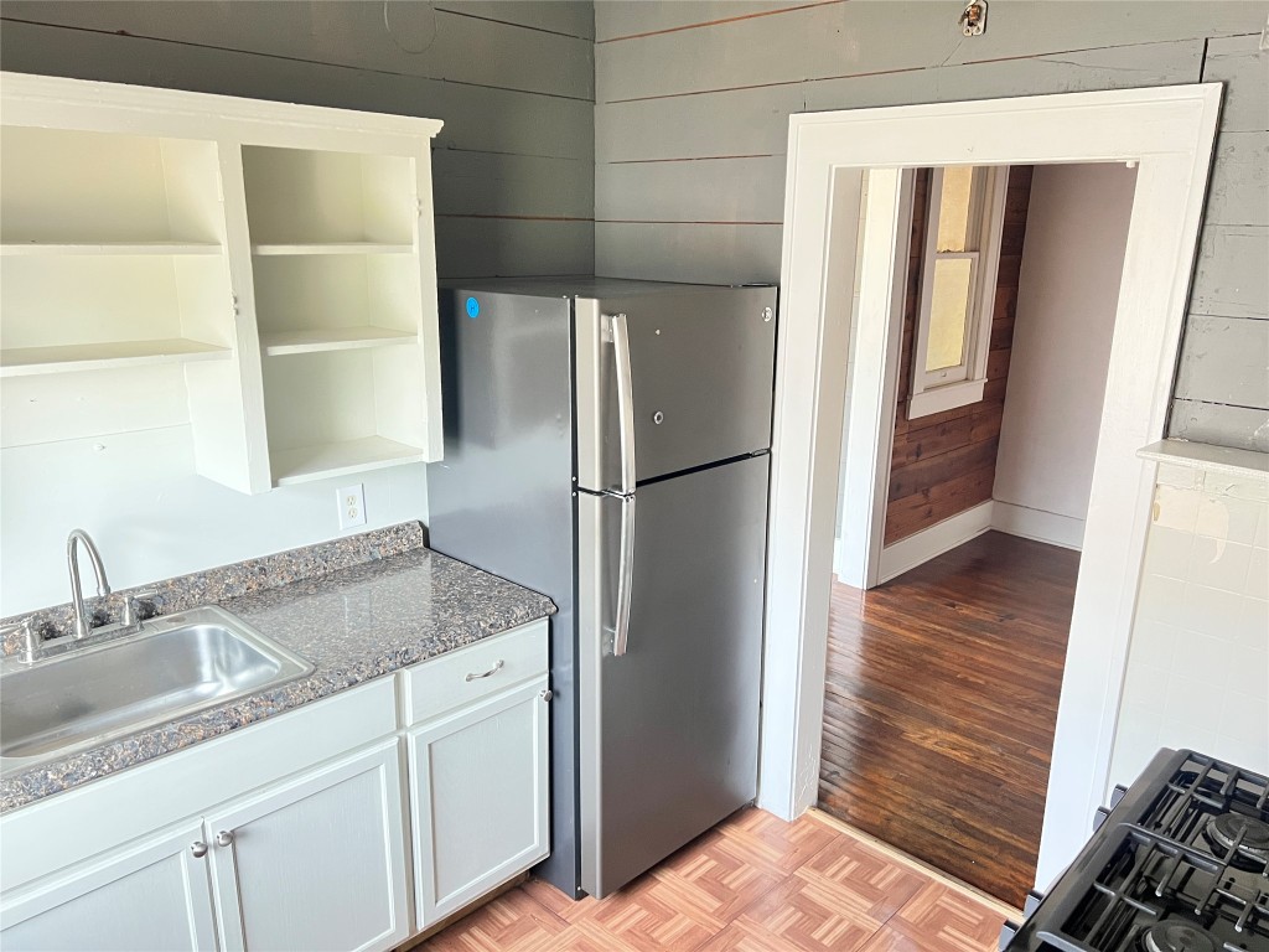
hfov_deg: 67.3
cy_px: 476
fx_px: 953
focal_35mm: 26
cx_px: 634
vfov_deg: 53.1
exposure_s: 1/53
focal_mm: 5.7
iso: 500
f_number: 1.5
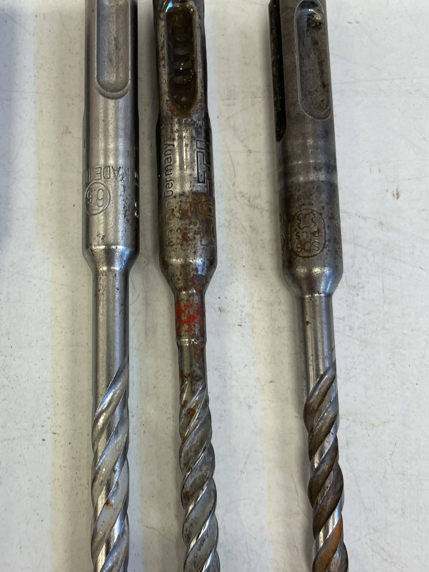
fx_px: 677
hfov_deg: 34.7
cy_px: 331
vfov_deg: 45.6
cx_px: 129
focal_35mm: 41
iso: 64
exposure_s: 1/100
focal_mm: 4.2
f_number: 1.6
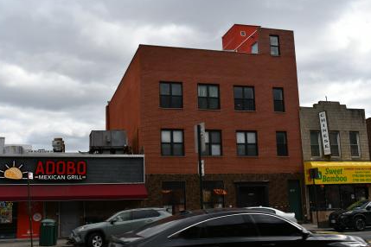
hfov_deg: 46.4
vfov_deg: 31.9
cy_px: 124
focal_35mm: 42
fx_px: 433
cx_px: 187
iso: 100
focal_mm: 27
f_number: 8
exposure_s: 1/320
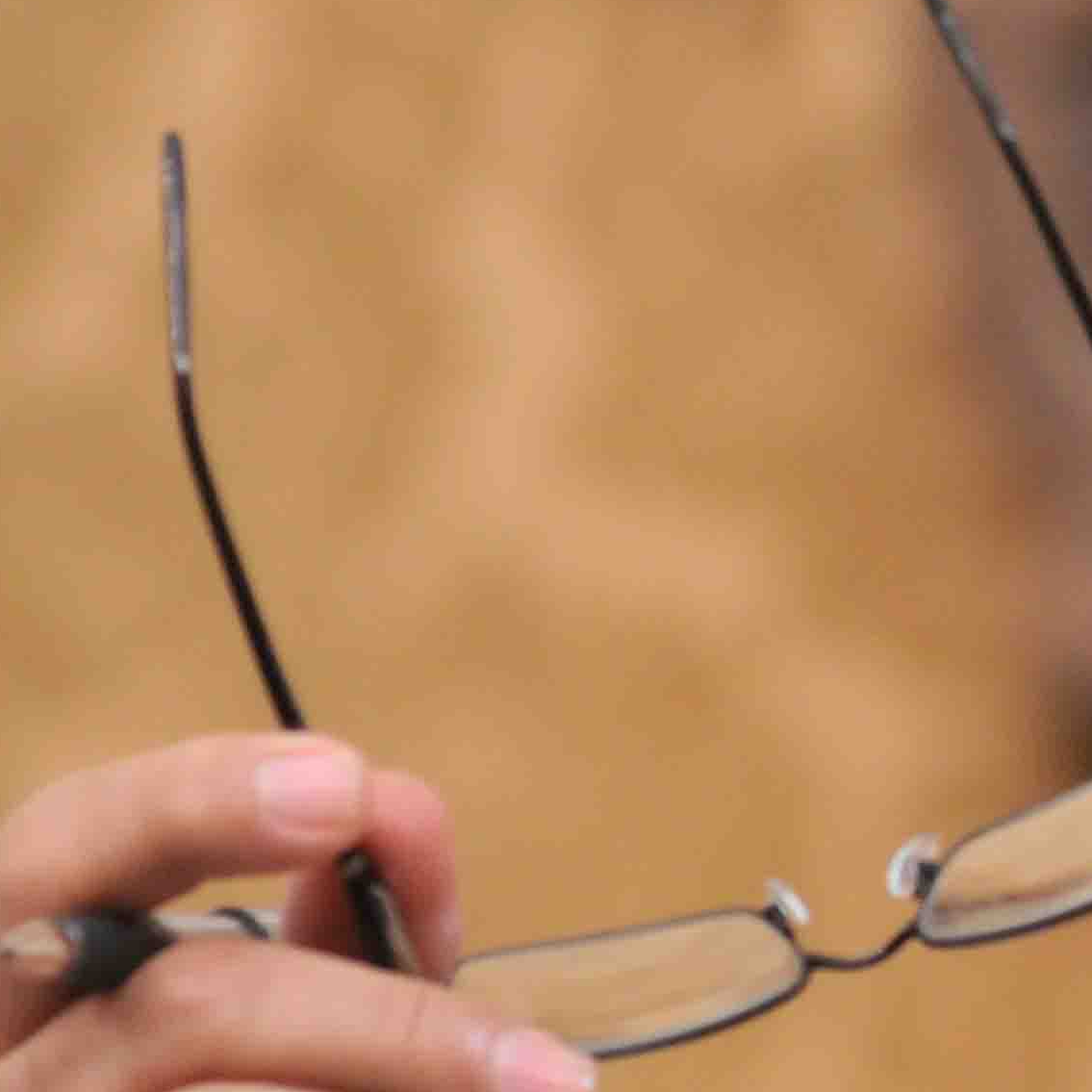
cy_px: 1109
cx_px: 1794
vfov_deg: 2.5
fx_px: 24898
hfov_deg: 2.5
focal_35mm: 698
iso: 1250
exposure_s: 1/125
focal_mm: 145
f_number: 3.5
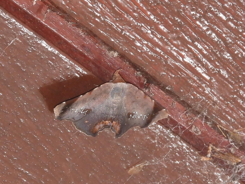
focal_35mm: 400
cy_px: 92
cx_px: 122
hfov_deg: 5.0
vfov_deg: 3.7
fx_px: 2831
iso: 200
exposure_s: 1/400
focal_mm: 71.4
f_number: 5
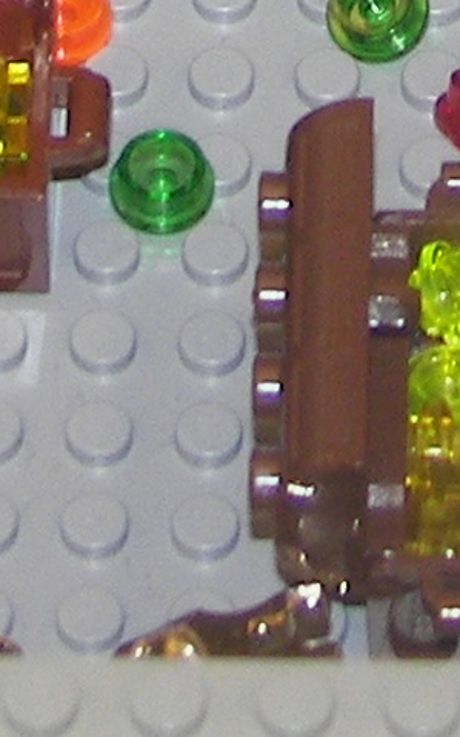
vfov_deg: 4.6
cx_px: 465
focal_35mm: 449
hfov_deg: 2.9
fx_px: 9014
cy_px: -929
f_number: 2.8
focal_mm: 10.9
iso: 64
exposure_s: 1/30
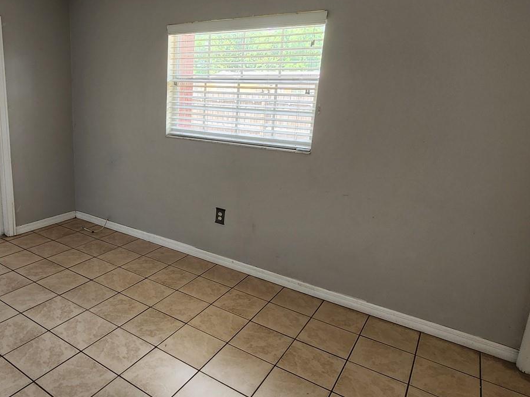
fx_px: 352
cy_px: 186
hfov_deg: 71.6
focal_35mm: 23
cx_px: 175
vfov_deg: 58.8
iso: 125
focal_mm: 2.2
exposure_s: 1/60
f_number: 2.2
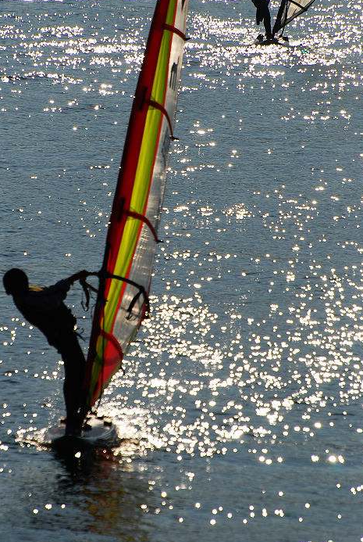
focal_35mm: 584
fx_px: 8793
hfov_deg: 2.4
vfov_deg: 3.5
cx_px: 147
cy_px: 205
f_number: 9
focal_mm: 300
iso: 100
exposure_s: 1/2000
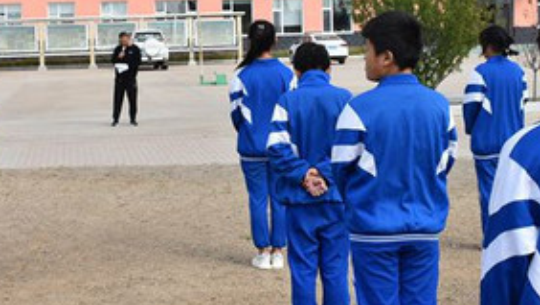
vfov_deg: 15.5
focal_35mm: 78
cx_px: 190
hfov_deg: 27.0
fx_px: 1117
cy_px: 131
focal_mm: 28
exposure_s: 1/320
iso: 200
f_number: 9
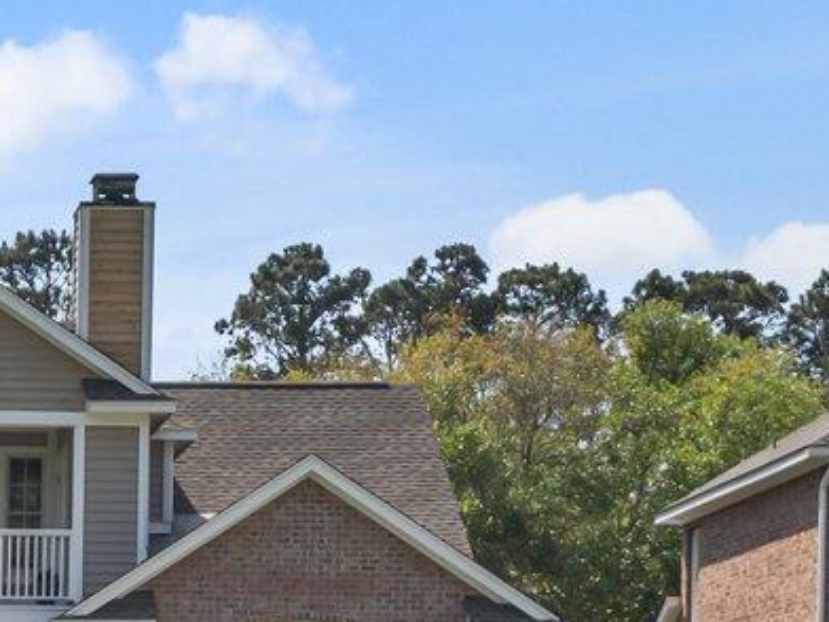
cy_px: 794
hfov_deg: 10.7
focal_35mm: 176
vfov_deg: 8.3
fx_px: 4215
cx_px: -514
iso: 160
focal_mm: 35
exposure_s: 1/1600
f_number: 4
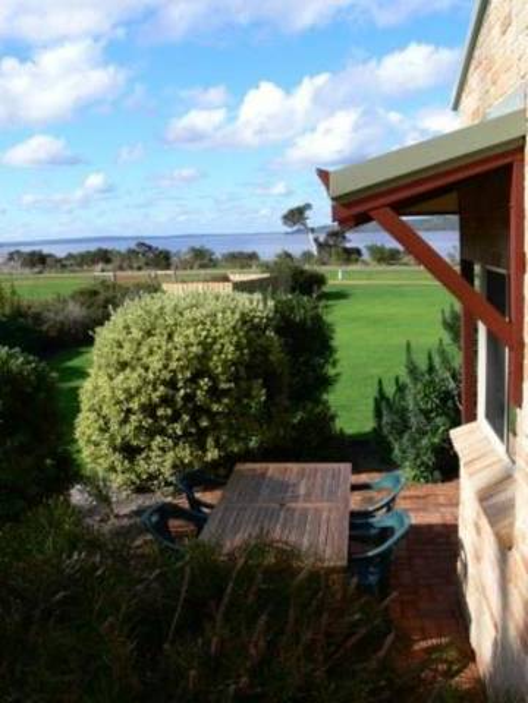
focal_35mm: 35
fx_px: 712
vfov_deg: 52.6
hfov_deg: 40.7
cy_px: 352
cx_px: 264
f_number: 5.6
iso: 100
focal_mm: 7.4
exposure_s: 1/320
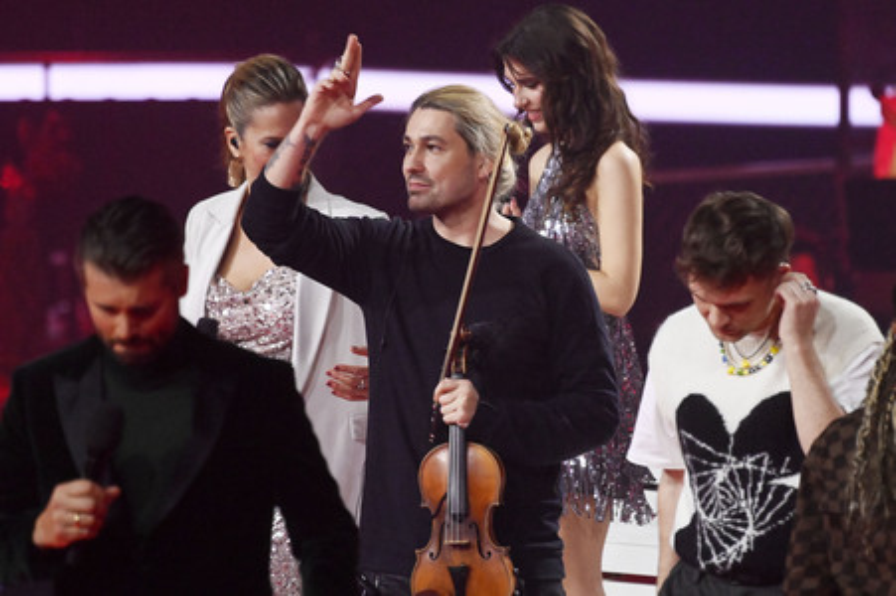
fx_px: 9451
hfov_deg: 5.4
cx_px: 448
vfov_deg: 3.6
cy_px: 298
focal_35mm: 380
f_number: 5.6
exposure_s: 1/400
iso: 16000
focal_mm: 380
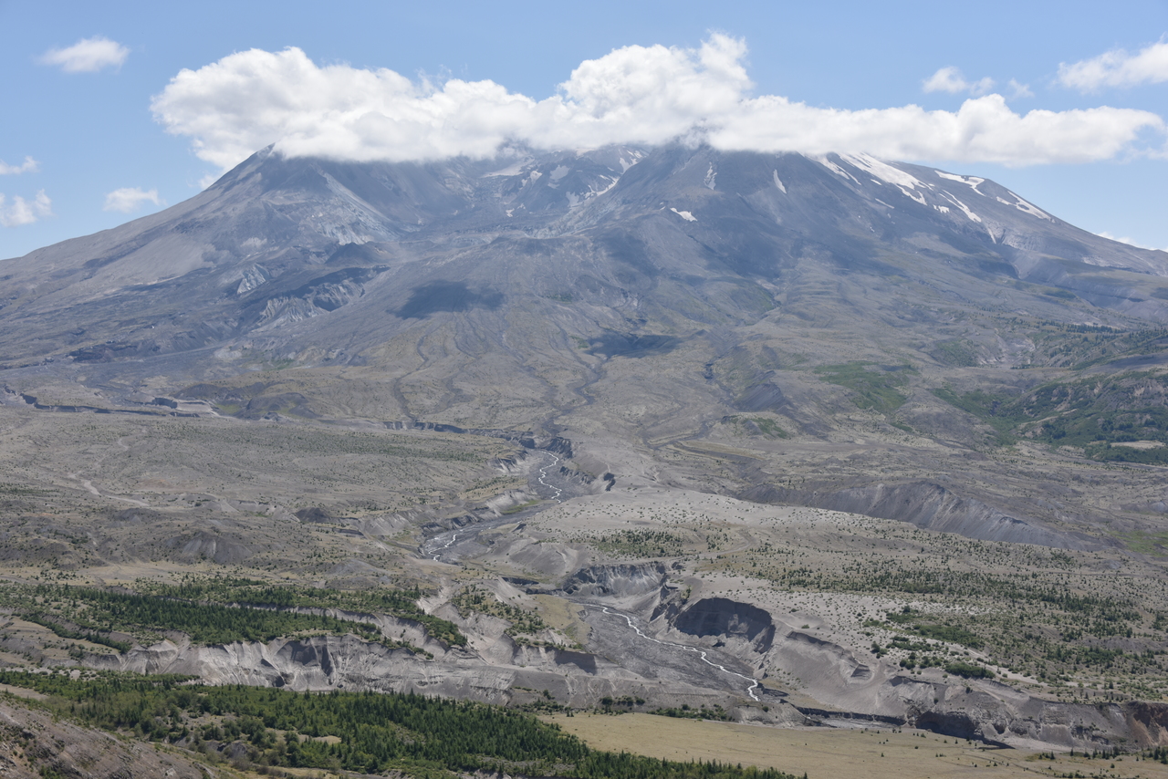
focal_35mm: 48
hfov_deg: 41.1
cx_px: 584
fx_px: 1558
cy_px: 390
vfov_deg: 28.1
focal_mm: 48
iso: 100
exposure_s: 1/320
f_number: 9
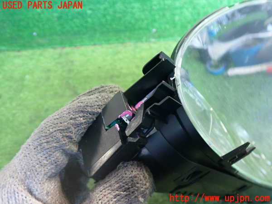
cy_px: 102
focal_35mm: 30
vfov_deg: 46.8
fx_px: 236
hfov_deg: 60.0
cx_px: 136
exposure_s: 1/30
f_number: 2.3
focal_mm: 5.4
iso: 800
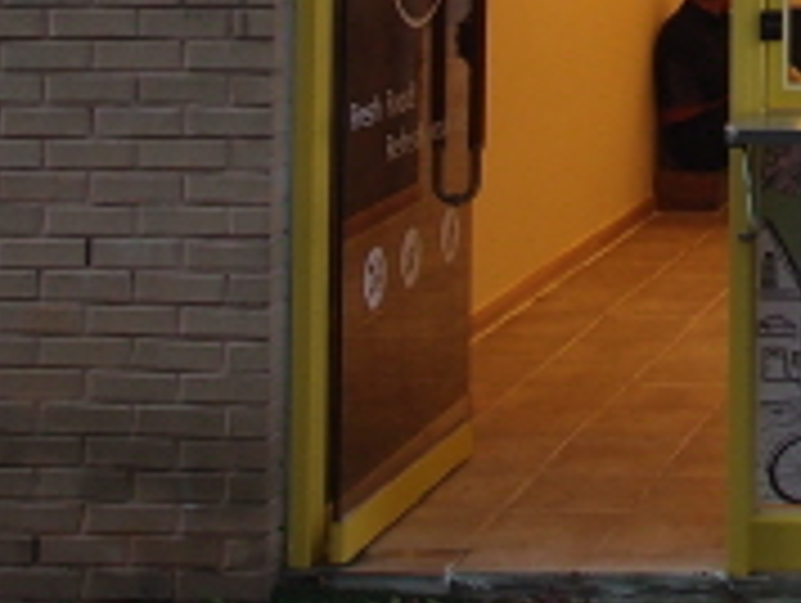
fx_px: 2549
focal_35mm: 110
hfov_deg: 16.0
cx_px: 1274
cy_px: -380
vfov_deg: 12.6
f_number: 2.2
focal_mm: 6
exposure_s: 1/100
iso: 100
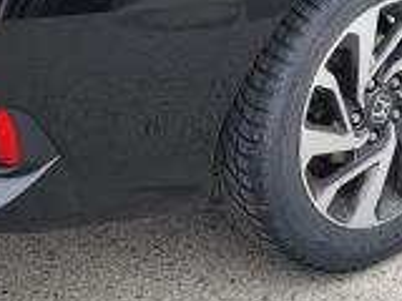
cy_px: -166
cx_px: 289
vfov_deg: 13.3
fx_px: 1208
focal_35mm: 104
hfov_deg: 18.8
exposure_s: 1/504
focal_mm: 5.4
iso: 40
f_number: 1.8
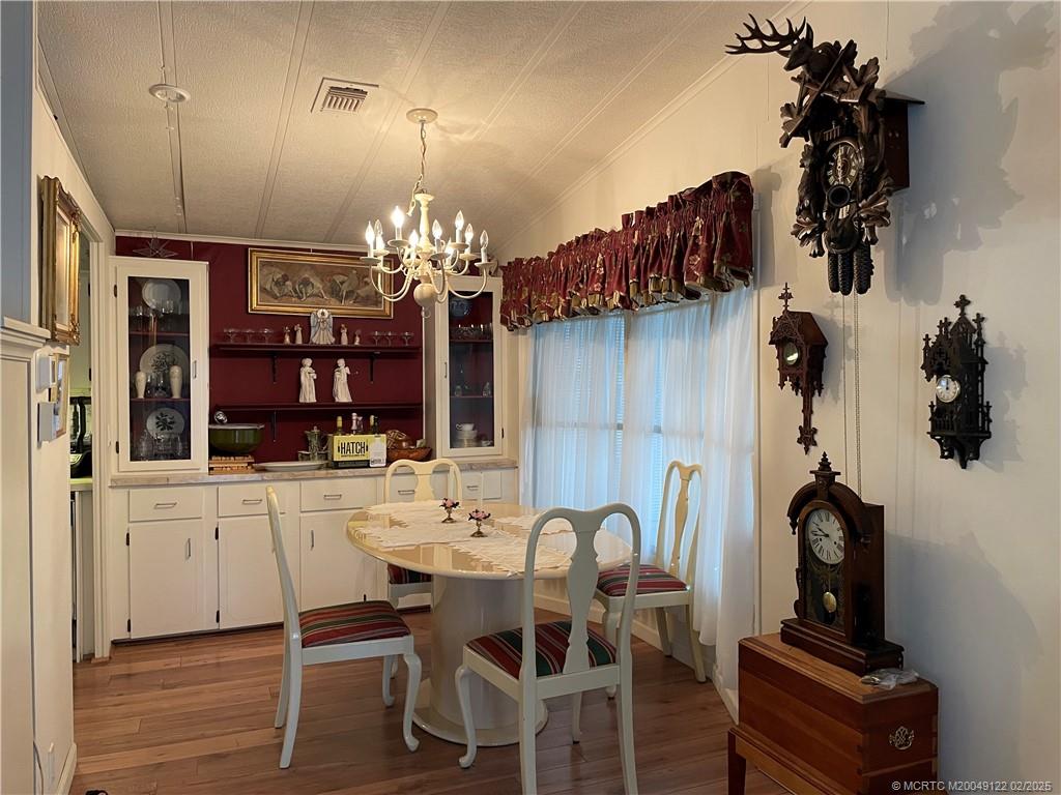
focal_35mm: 26
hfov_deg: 67.3
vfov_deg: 53.1
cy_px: 398
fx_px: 797
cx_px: 530
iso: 160
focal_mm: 4.2
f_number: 1.6
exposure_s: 1/60
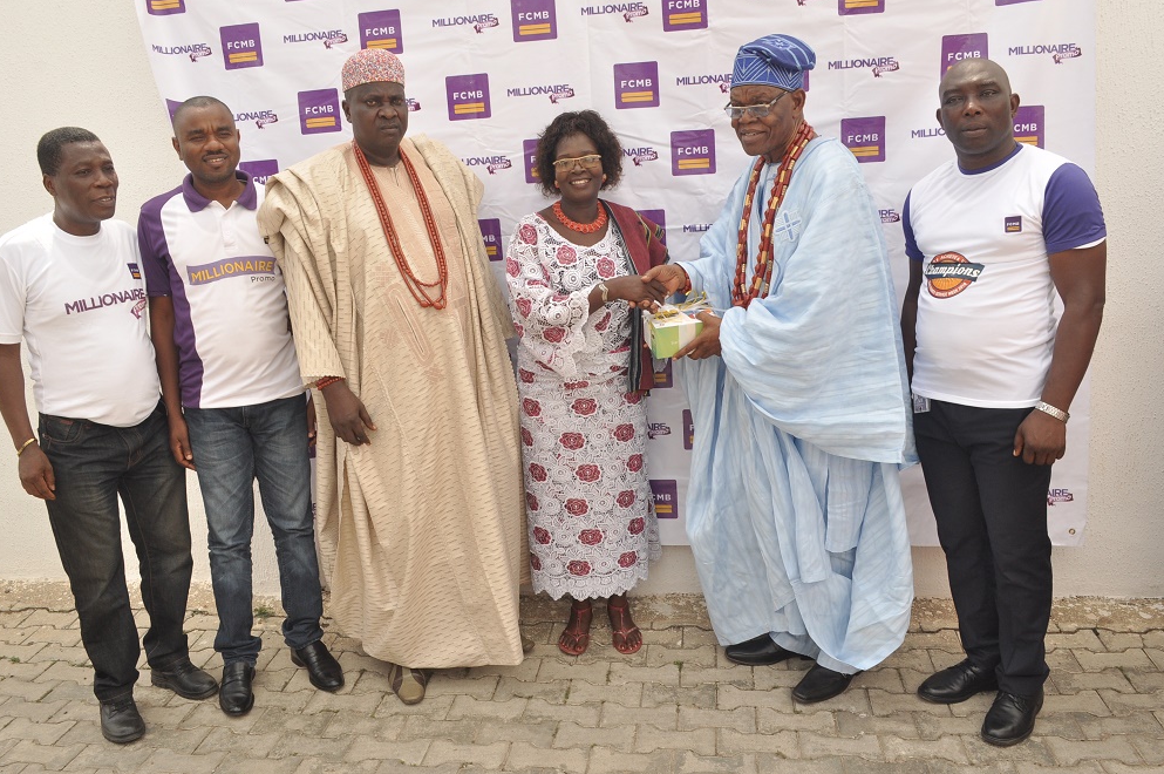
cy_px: 379
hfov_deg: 65.5
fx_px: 904
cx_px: 571
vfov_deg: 46.3
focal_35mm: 28
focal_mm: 18
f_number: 8
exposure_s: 1/250
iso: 400
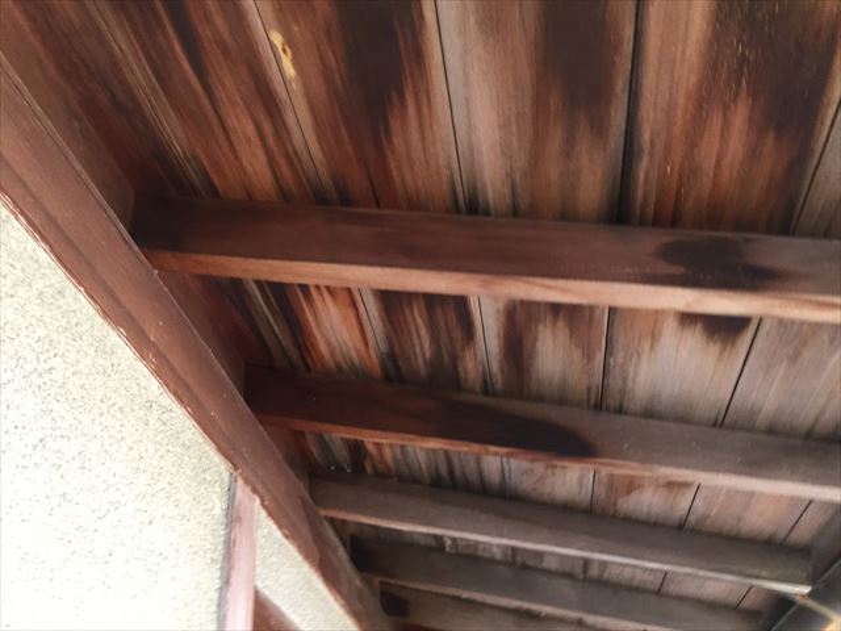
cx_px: 420
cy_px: 316
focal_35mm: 29
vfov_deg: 48.2
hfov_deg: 61.7
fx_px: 705
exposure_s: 1/30
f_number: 2.2
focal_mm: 4.15
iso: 125
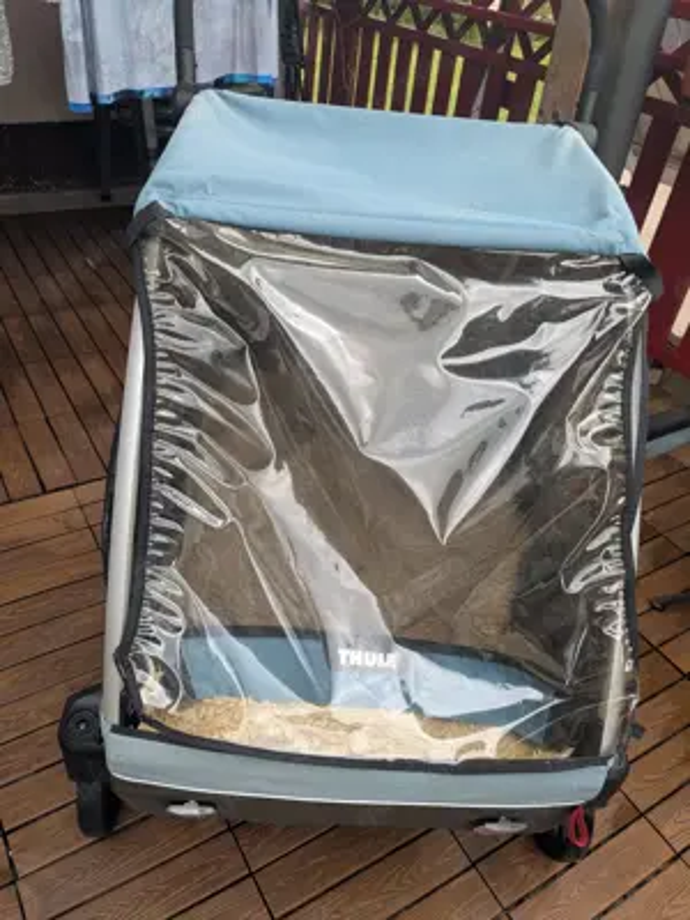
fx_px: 718
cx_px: 345
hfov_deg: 51.4
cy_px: 460
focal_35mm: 27
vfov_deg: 65.3
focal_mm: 4.38
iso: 57
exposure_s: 1/731
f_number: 1.73
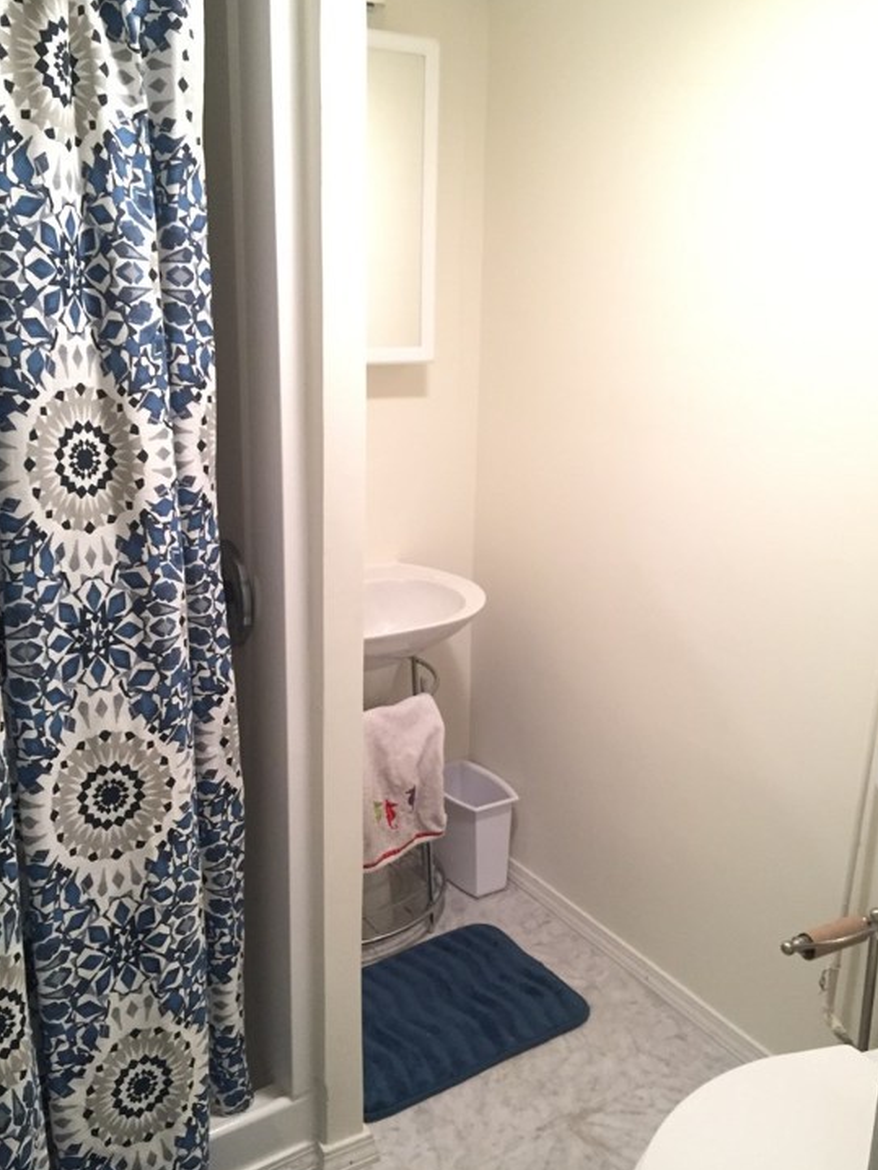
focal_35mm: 31
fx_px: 1048
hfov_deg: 45.5
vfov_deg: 58.3
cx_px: 453
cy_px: 592
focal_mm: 4.15
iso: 250
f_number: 2.2
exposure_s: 1/15
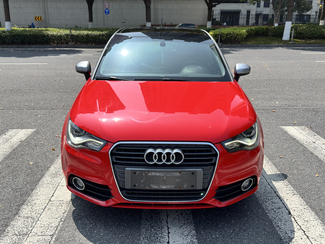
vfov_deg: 40.7
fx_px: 329
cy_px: 122
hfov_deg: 52.6
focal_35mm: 35
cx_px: 162
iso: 100
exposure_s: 1/4405
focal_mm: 6.76
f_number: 1.78
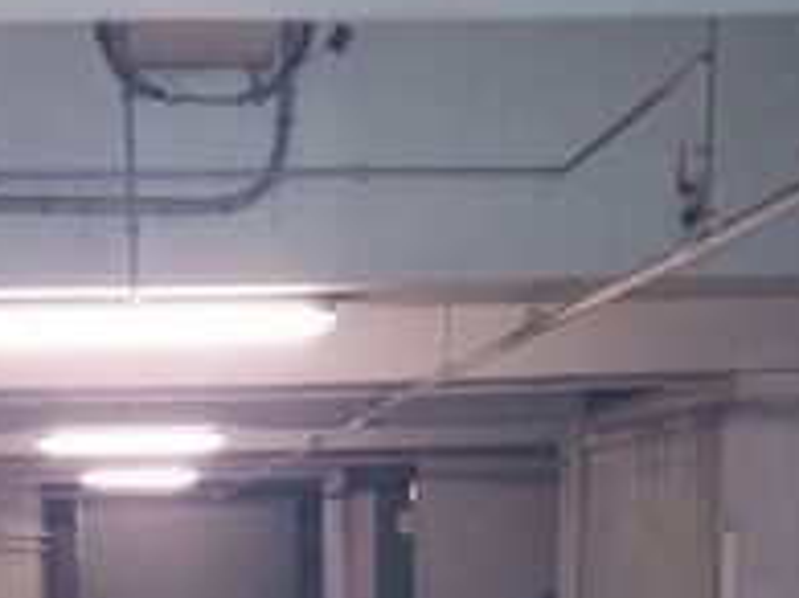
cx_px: 172
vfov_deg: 20.0
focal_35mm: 69
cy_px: 713
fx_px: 1592
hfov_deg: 27.7
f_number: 1.9
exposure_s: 1/15
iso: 400
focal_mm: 3.7
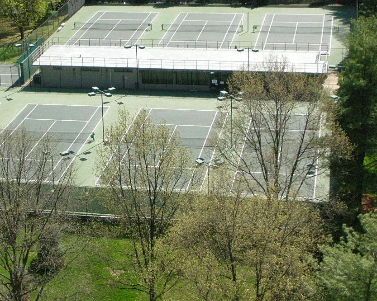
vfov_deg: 17.0
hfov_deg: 21.1
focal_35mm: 90
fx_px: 1004
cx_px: 92
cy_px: 105
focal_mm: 12.5
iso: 400
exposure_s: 1/524
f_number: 7.5
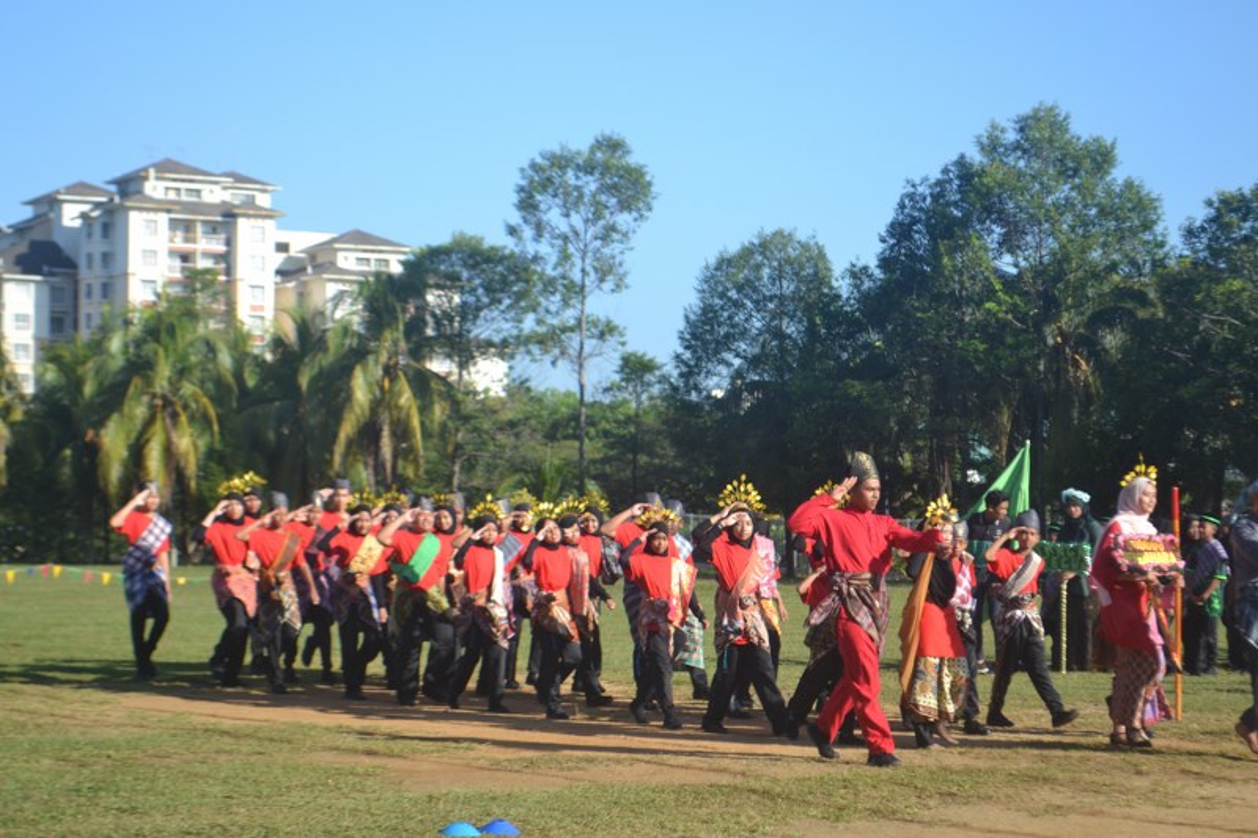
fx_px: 2882
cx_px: 629
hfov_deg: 24.6
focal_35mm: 82
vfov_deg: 16.5
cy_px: 419
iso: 100
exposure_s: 1/200
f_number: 7.1
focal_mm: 55
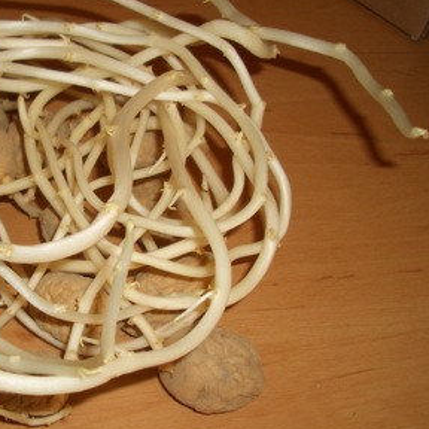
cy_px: 222
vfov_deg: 31.1
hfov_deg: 30.5
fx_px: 771
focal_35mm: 55
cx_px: 97
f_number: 2.6
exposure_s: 1/60
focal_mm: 5.8
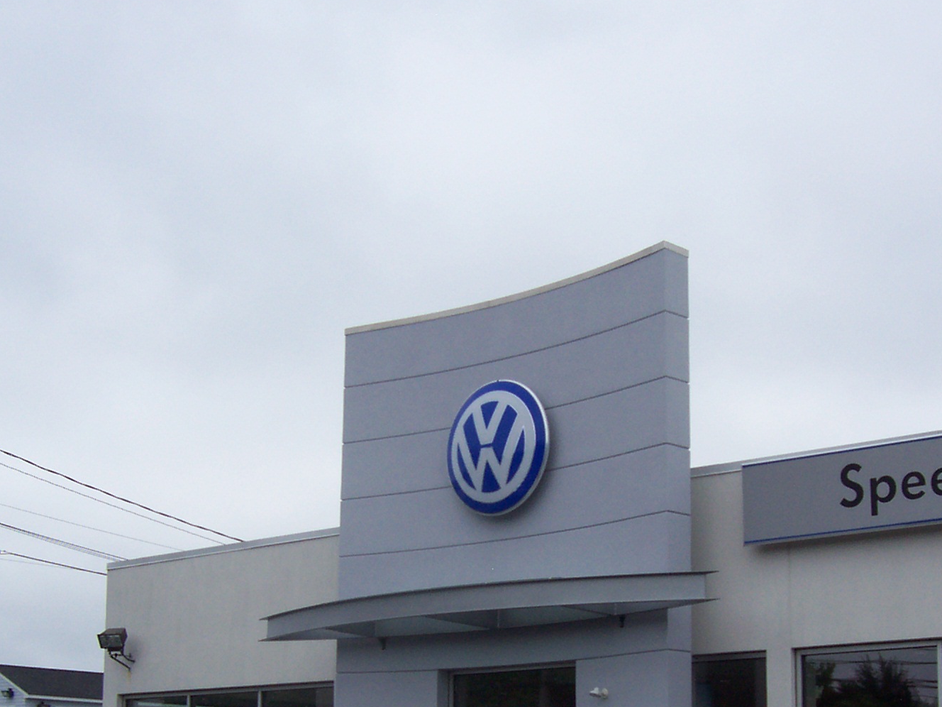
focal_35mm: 59
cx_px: 541
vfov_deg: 24.3
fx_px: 1606
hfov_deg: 32.6
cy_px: 591
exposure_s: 1/688
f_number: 2.7
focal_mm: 5.6
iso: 80
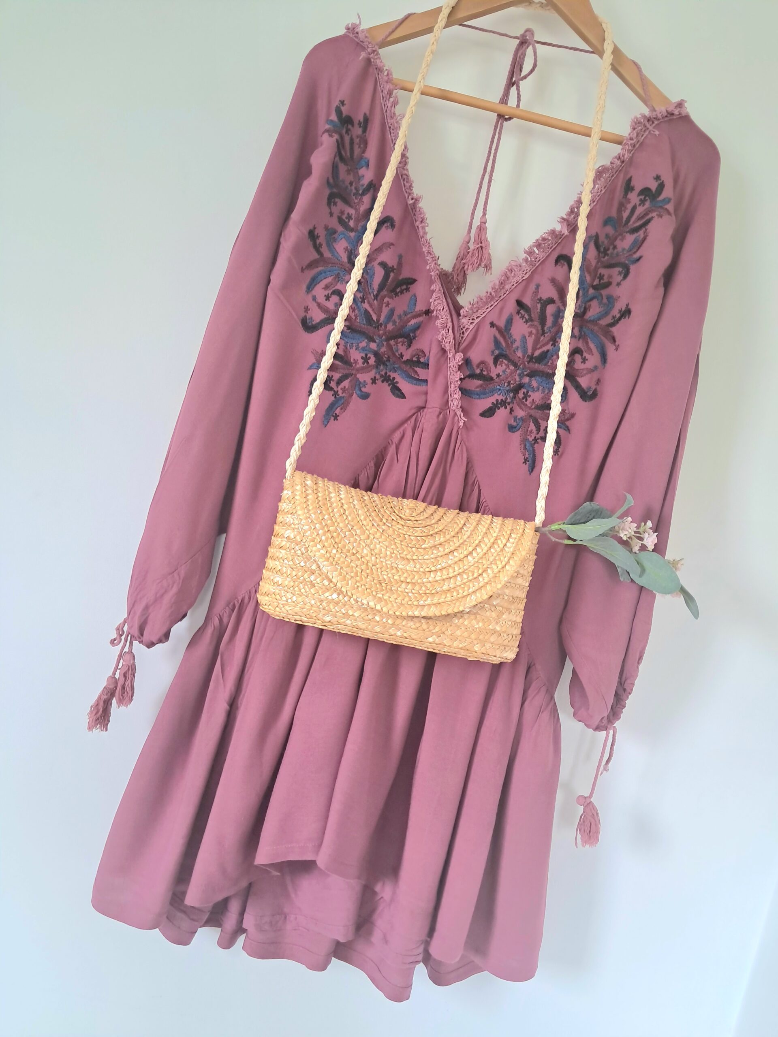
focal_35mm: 27
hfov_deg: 51.4
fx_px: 809
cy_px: 518
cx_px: 389
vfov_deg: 65.3
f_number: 1.8
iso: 160
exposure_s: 1/50
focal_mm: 4
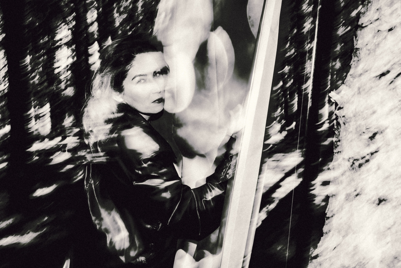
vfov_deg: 33.4
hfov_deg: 48.4
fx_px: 446
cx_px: 200
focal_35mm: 40
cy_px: 134
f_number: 13
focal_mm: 40
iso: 100
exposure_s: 1/10
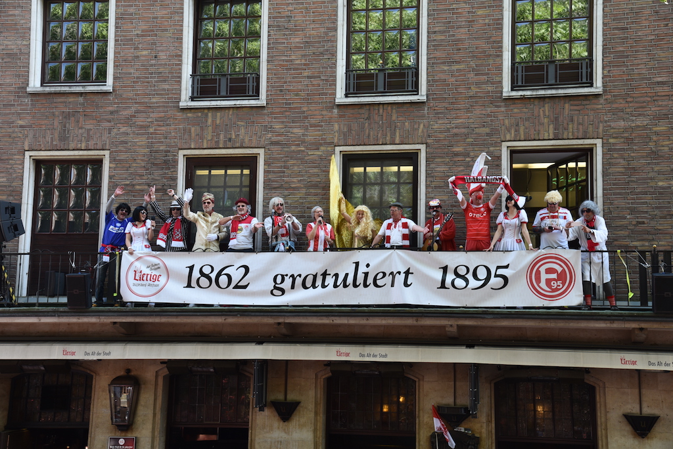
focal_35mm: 50
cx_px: 336
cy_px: 224
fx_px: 935
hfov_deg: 39.6
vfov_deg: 27.0
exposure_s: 1/160
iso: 400
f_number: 6.3
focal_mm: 50
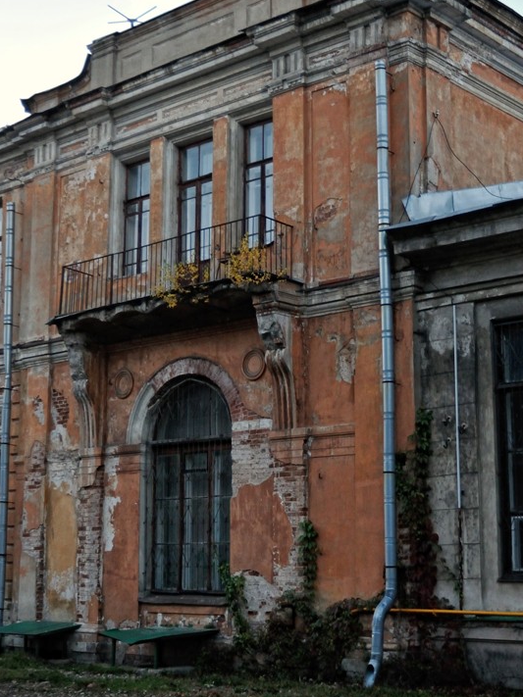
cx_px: 243
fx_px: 1249
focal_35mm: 62
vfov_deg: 31.2
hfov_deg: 23.6
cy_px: 343
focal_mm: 34
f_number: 4.5
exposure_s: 1/160
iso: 800
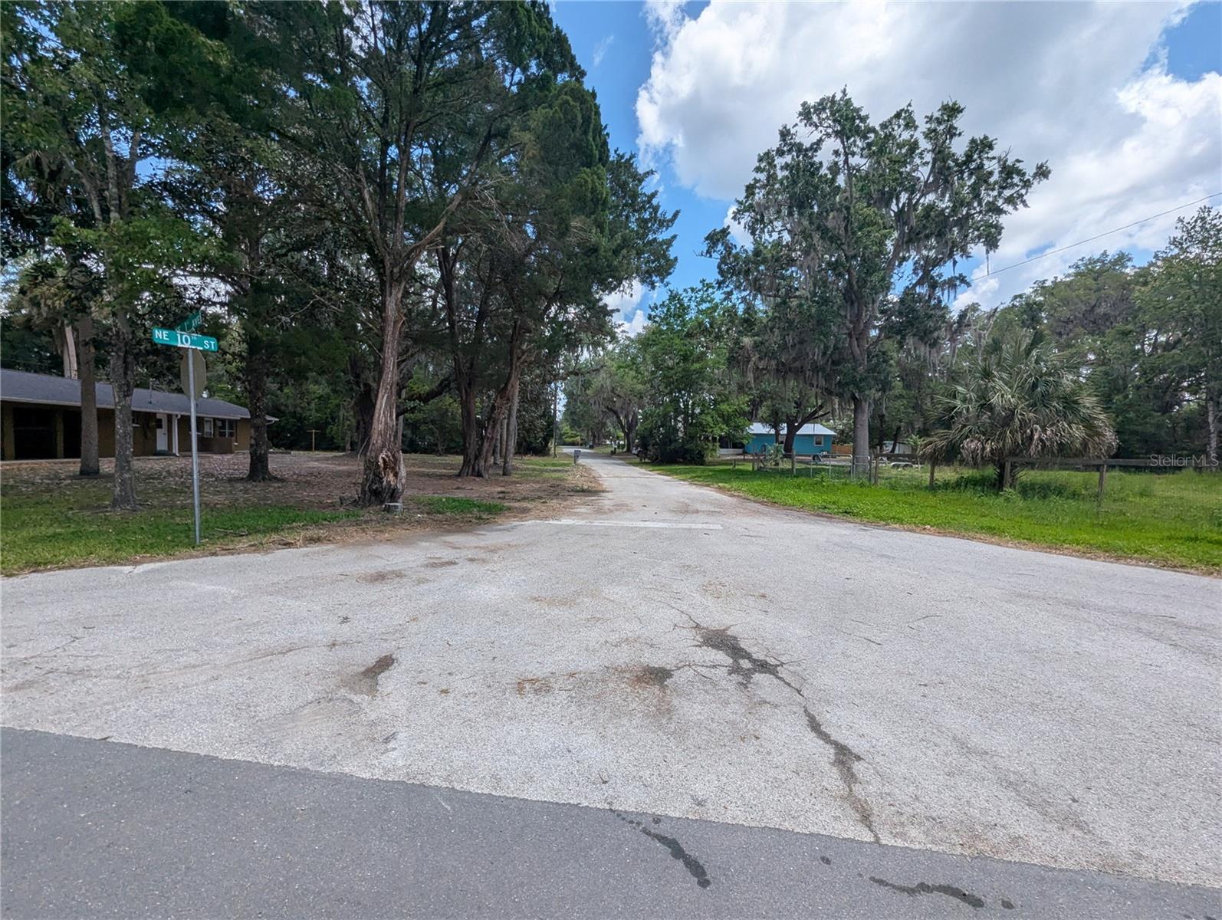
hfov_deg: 106.1
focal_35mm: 13
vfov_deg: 90.1
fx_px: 460
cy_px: 460
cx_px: 611
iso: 47
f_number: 2.2
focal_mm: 1.95
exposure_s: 1/2024
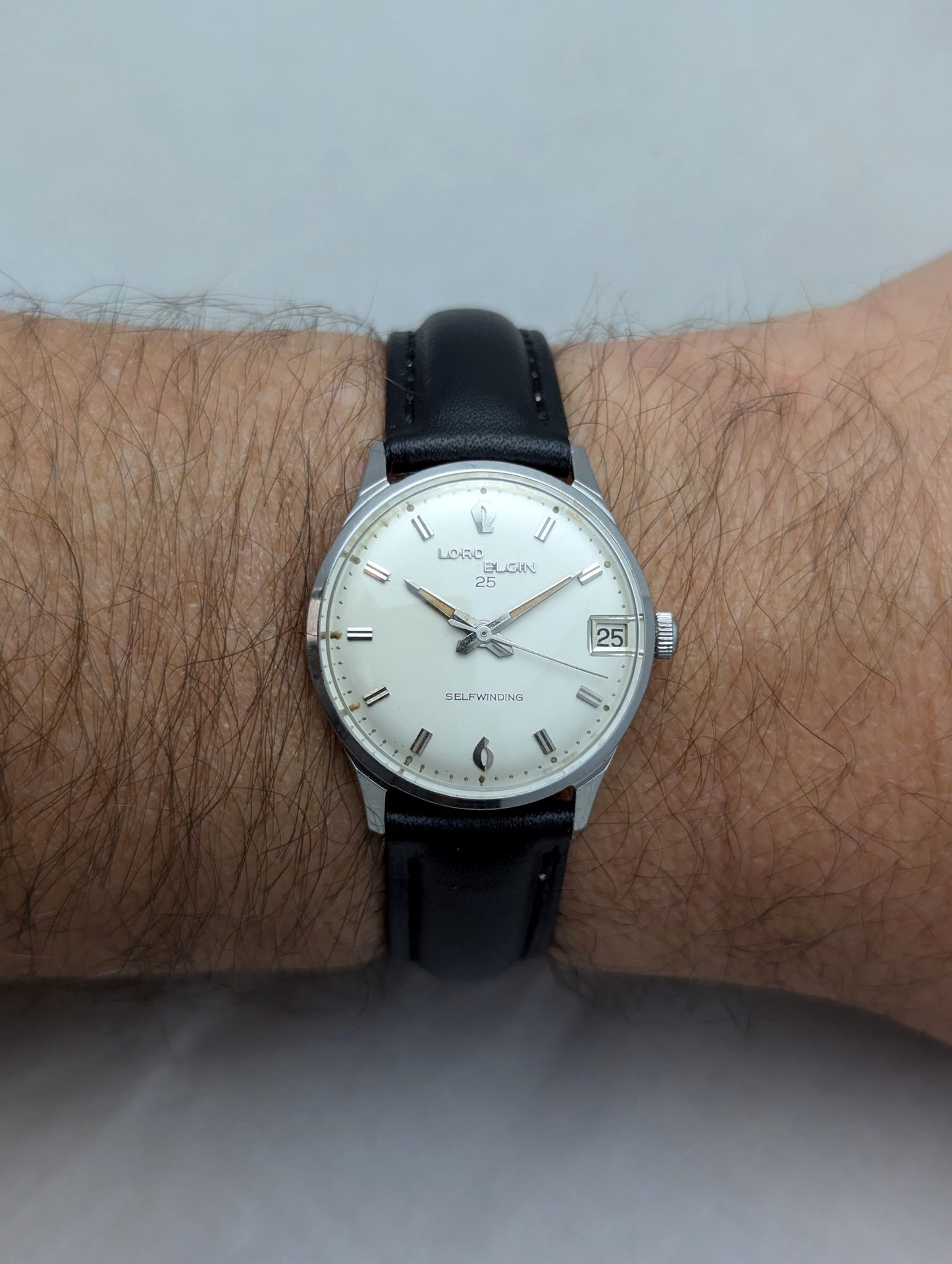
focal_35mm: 48
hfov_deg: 30.3
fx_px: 1755
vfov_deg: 39.6
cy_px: 632
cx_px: 476
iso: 136
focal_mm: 6.81
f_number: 1.85
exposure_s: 1/60
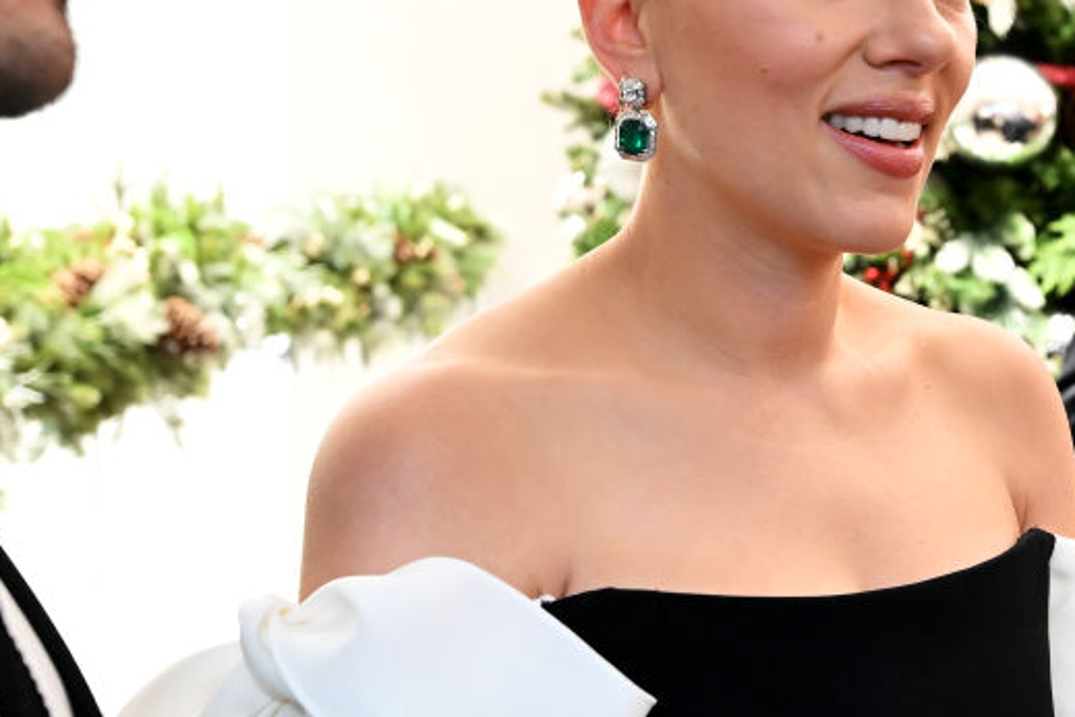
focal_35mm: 71
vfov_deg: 19.1
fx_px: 2120
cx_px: 851
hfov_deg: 27.9
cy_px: 253
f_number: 3.2
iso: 2500
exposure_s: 1/80
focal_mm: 24
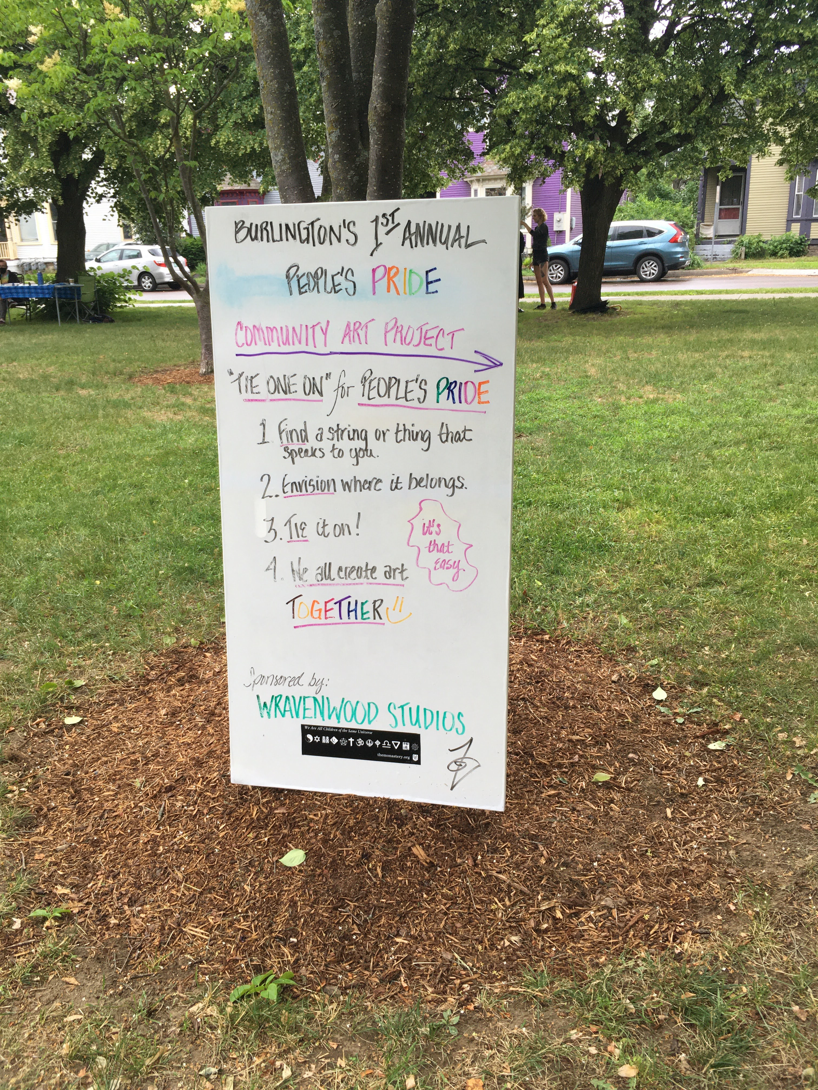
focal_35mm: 29
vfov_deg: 61.7
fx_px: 914
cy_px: 545
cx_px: 409
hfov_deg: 48.2
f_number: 2.2
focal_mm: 4.15
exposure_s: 1/120
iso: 40
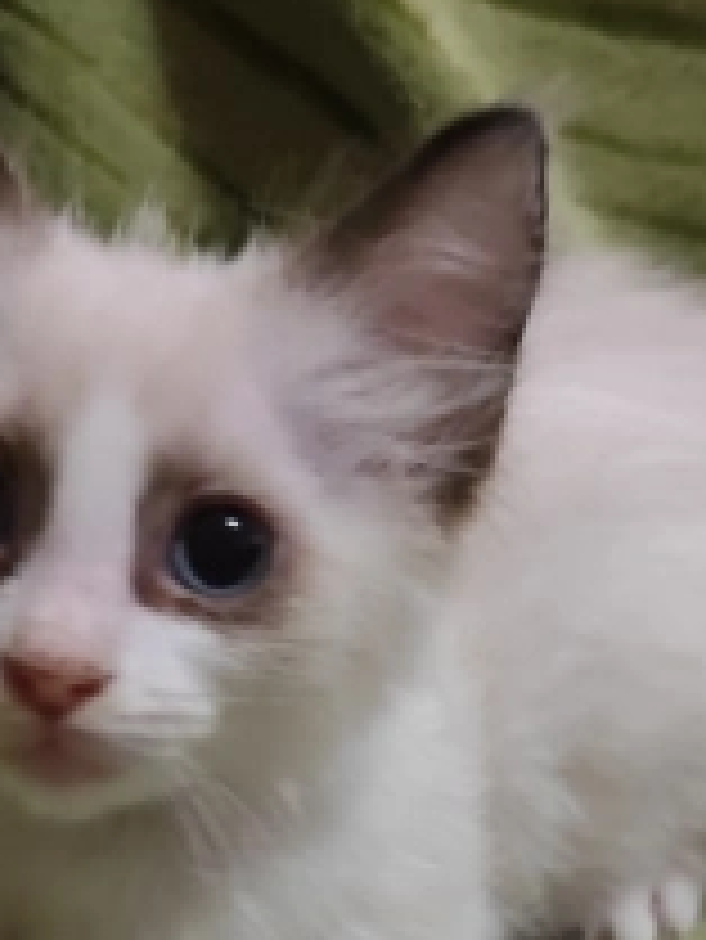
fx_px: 1195
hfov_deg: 32.6
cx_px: 225
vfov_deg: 39.7
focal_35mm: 44
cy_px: 850
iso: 1250
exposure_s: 1/25
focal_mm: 6.14
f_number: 1.65
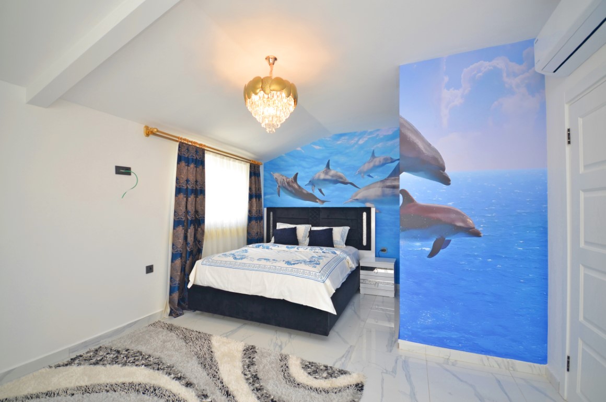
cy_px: 201
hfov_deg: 100.5
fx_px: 252
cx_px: 303
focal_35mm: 15
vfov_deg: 77.1
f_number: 5
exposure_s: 1/100
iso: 200
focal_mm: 10
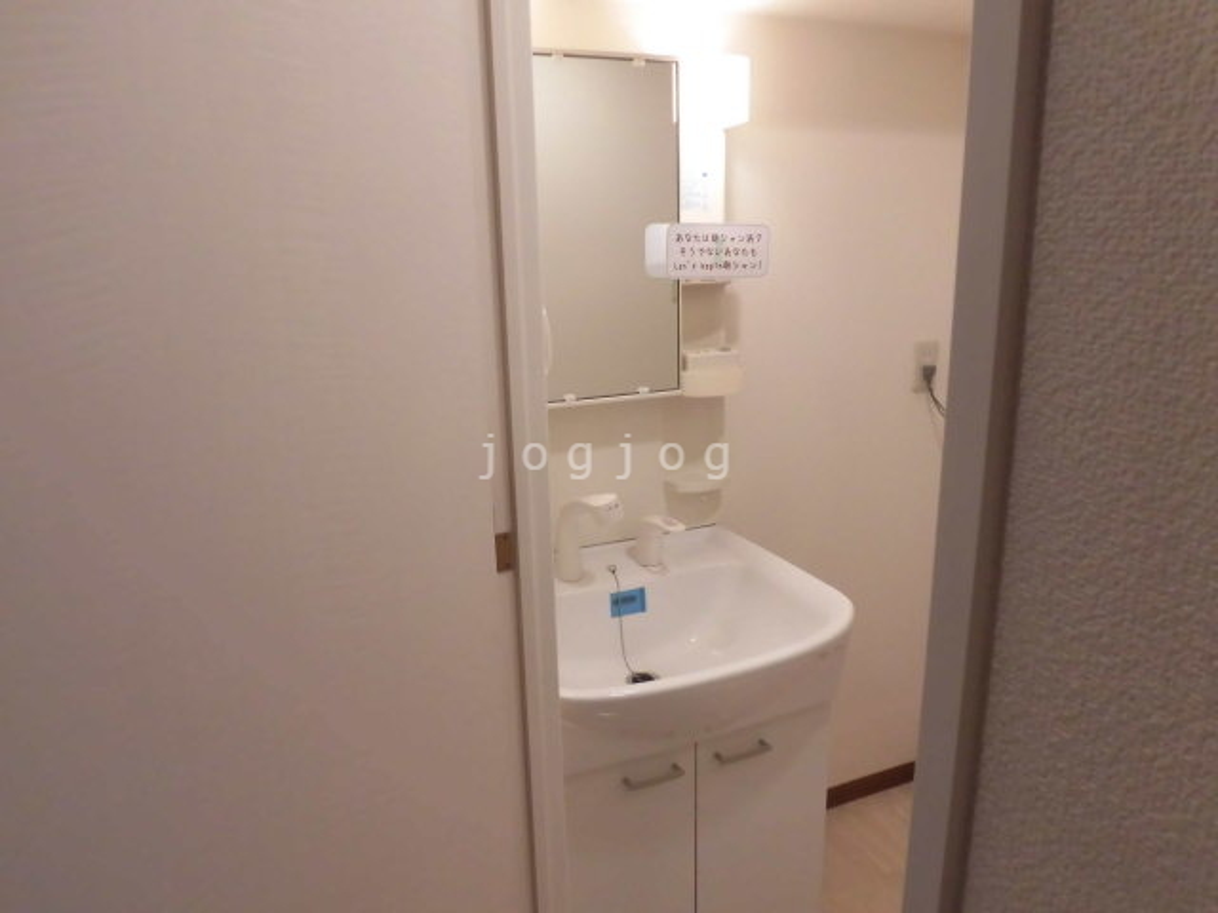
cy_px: 456
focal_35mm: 24
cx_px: 609
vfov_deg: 56.8
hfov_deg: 71.6
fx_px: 844
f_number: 3.1
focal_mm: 4.3
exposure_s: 1/50
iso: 200
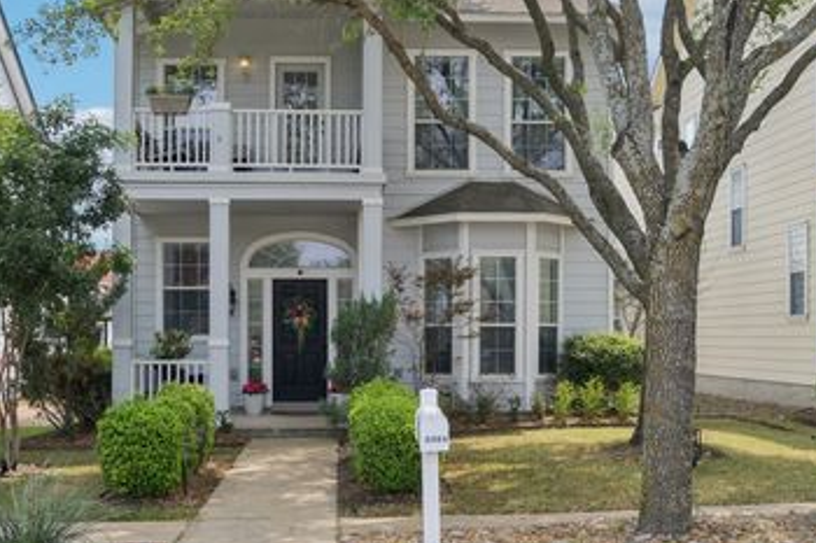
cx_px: 350
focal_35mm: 40
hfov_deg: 48.3
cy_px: 183
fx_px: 906
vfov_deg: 33.1
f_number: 8
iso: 400
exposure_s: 1/400
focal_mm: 19
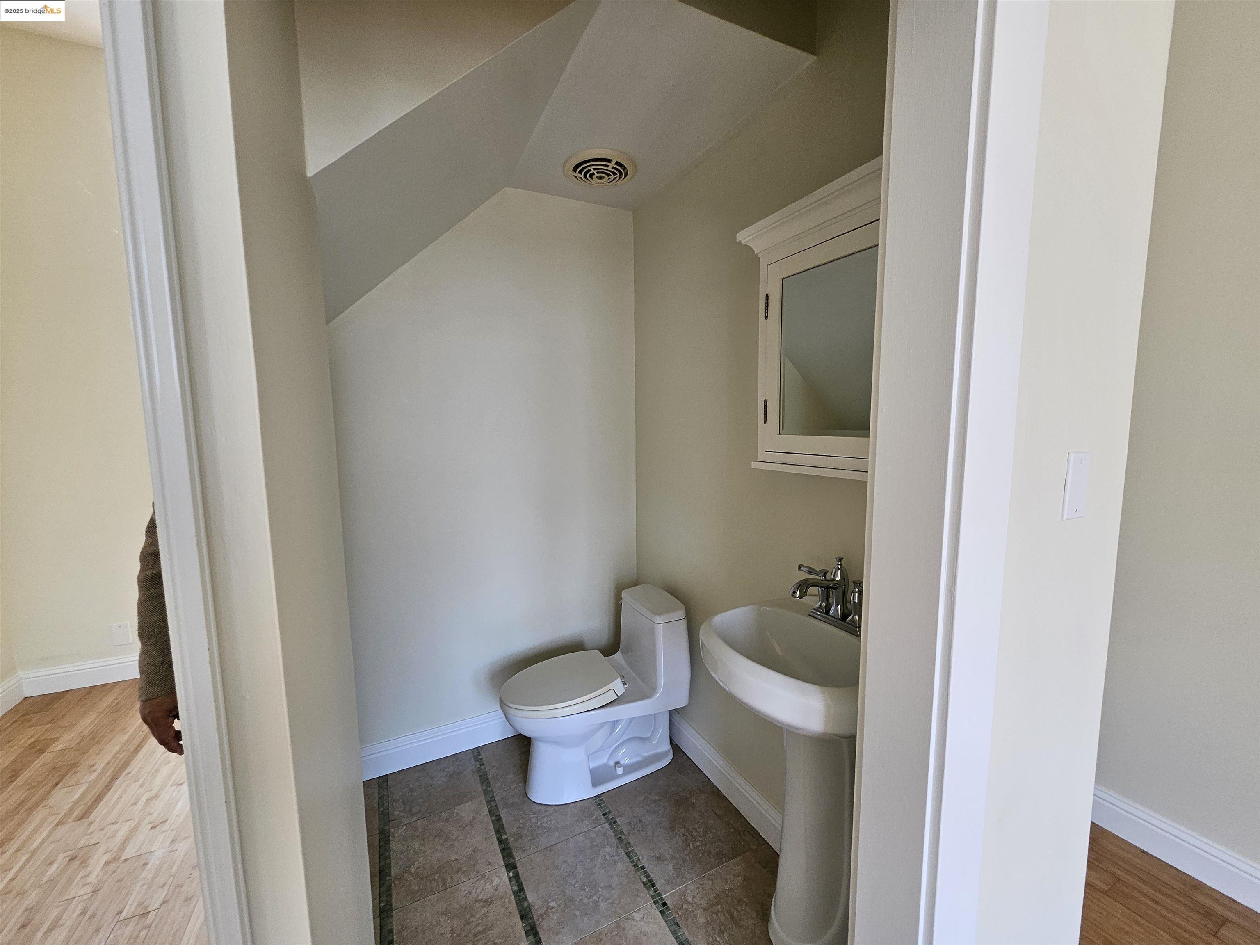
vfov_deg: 89.9
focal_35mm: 13
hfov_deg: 106.2
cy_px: 472
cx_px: 630
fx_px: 473
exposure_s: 1/77
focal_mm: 1.74
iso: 40
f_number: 2.2
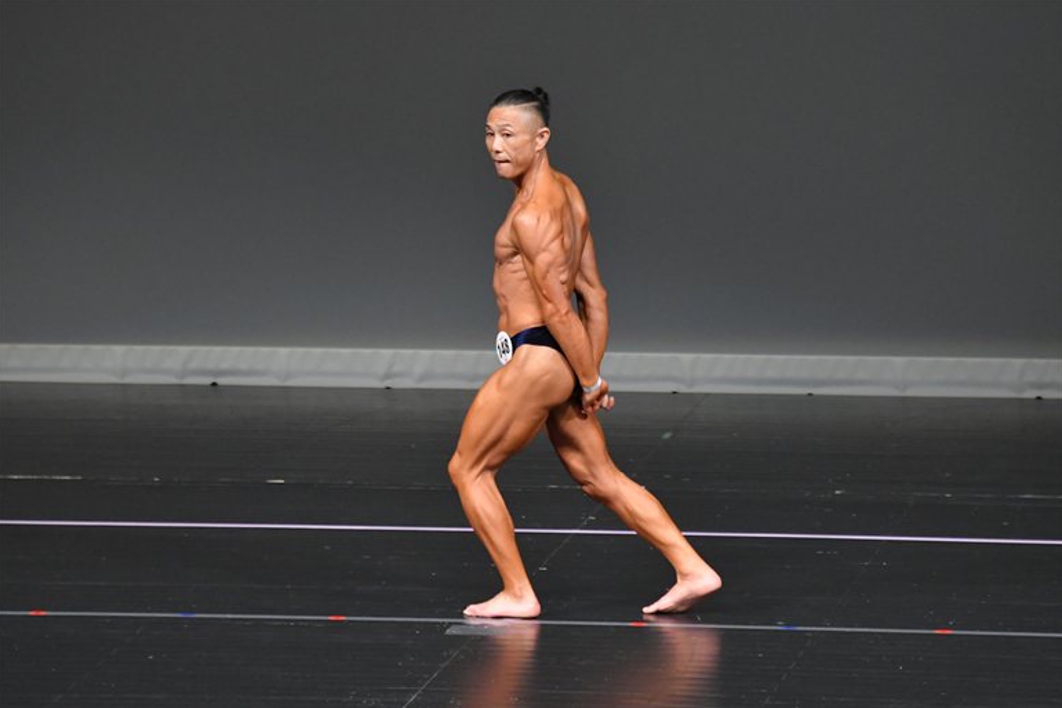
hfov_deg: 5.9
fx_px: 10234
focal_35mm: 347
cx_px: 532
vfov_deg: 4.0
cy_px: 353
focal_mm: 230
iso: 4000
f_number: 5.6
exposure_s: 1/400
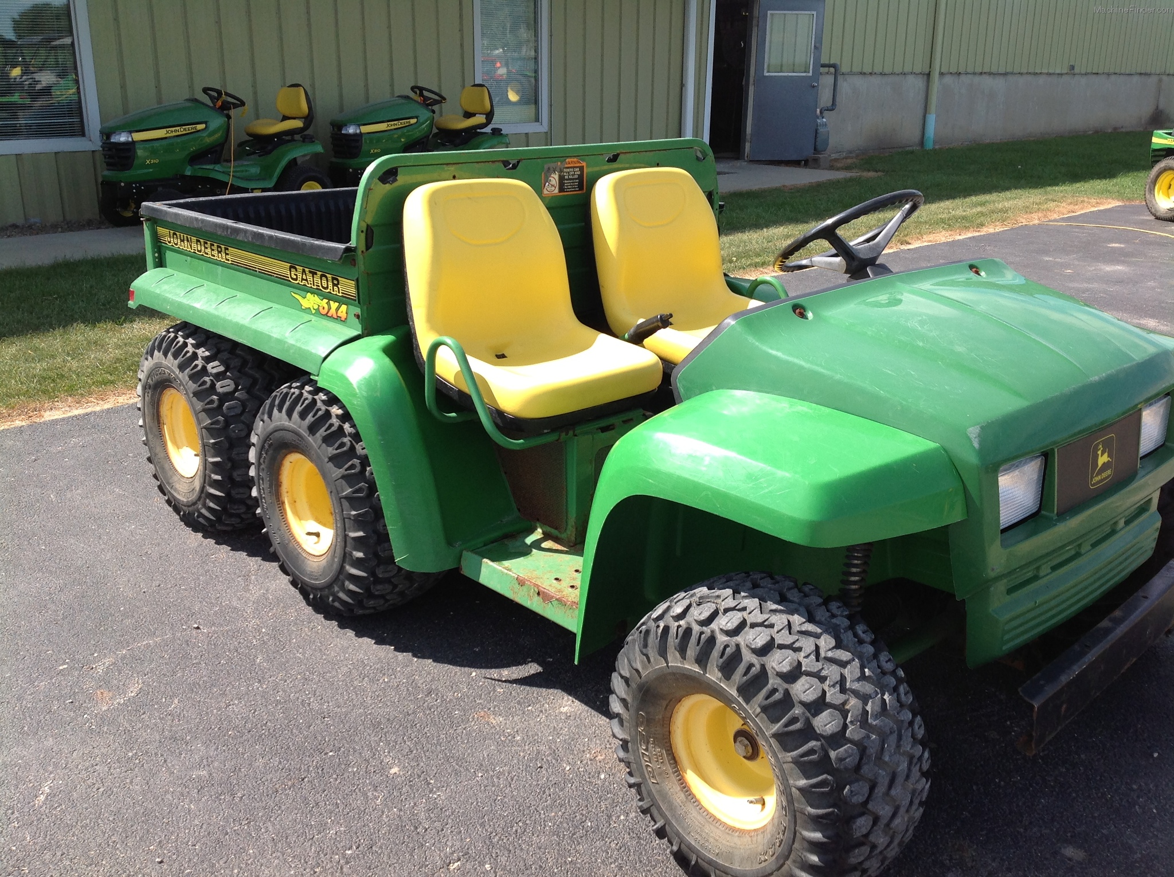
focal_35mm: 35
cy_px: 438
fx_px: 1185
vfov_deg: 40.6
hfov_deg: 52.7
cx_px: 587
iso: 50
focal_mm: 4.28
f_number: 2.4
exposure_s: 1/737
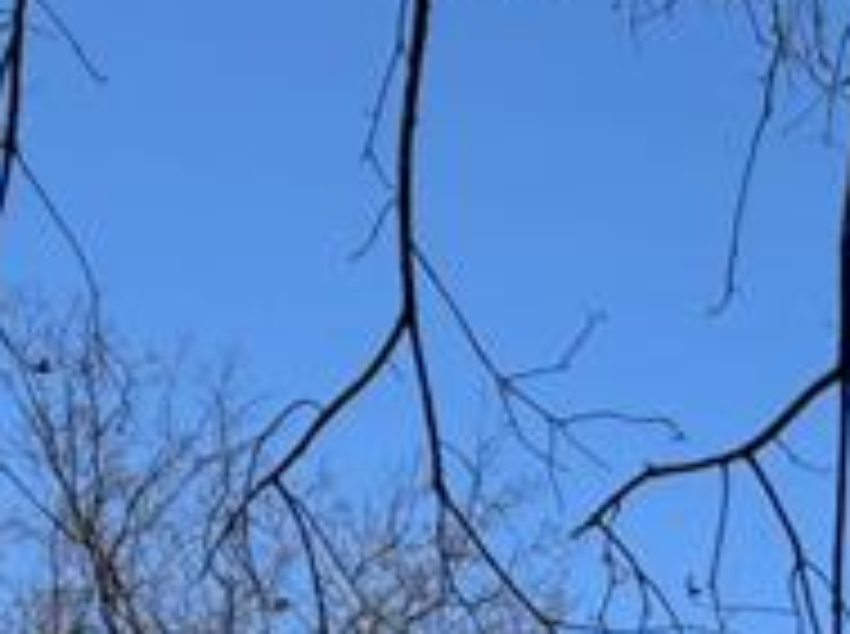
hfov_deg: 22.8
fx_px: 1863
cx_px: 1115
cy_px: 1623
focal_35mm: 76
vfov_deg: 13.1
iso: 40
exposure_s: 1/770
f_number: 2.2
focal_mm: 2.22
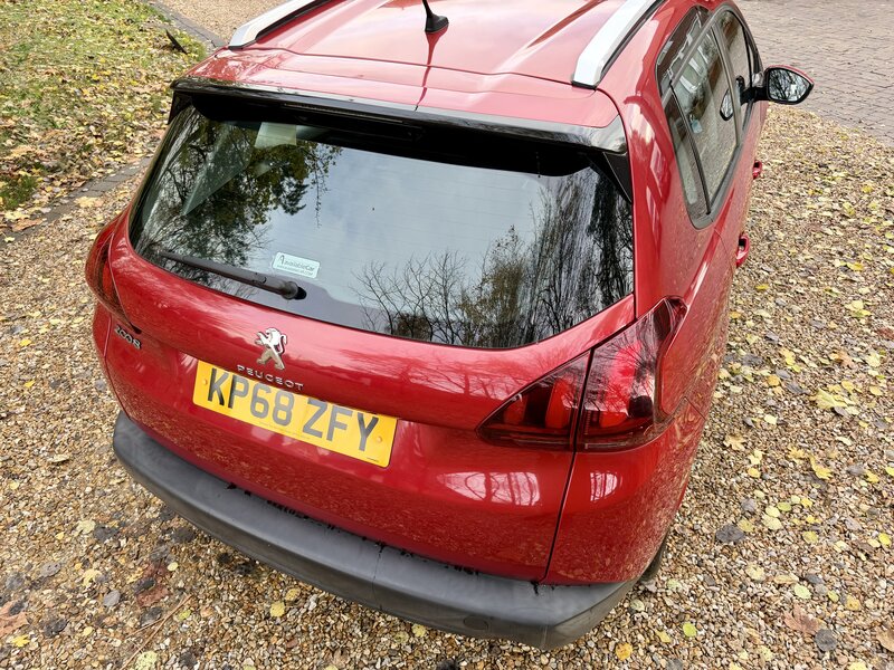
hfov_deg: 71.6
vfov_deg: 56.8
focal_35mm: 24
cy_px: 335
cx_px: 447
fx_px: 620
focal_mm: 6.76
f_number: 1.78
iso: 50
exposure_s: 1/131
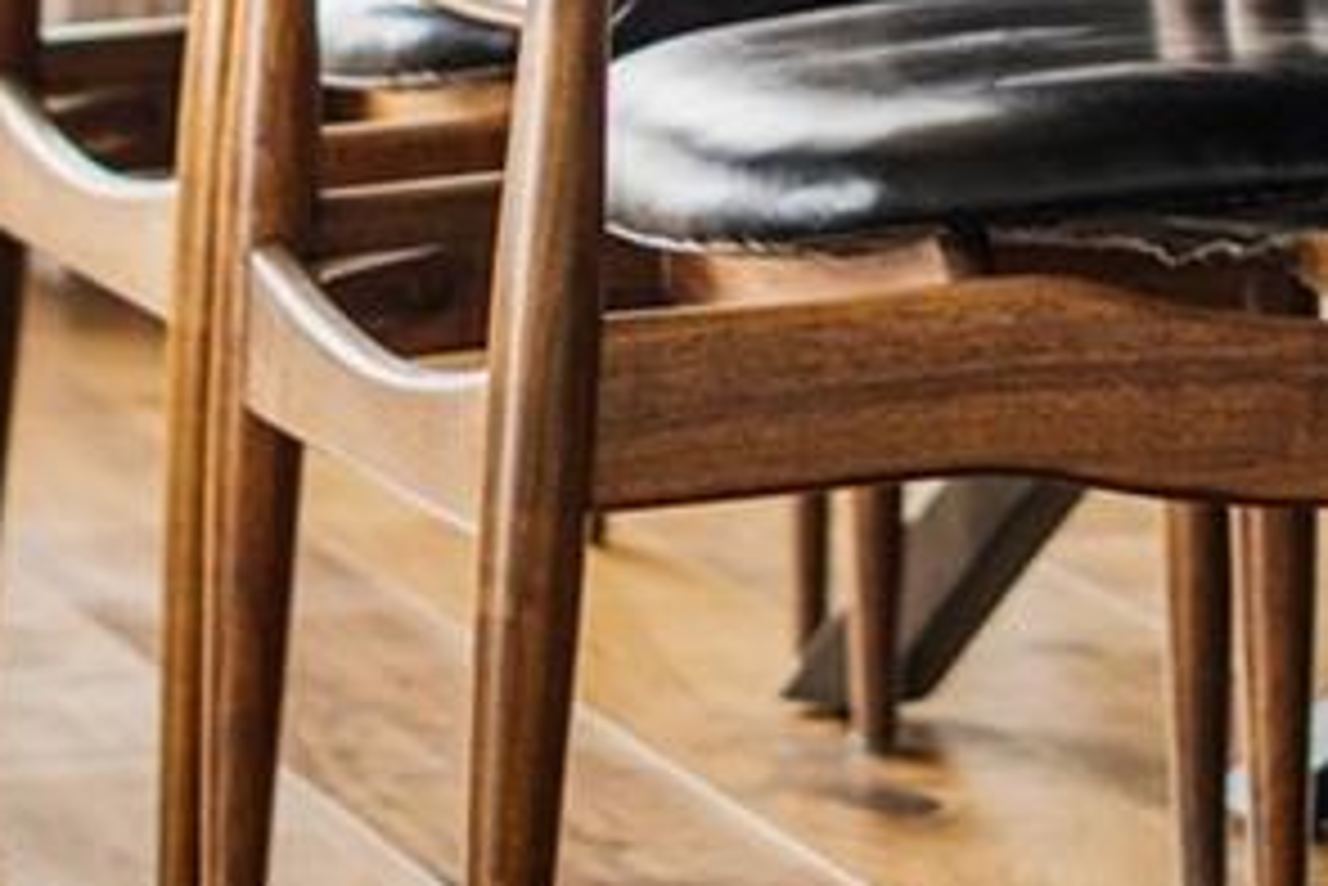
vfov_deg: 5.0
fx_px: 10001
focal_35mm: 271
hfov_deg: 7.6
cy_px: -787
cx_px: 1139
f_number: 1.8
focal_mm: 50
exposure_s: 1/250
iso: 320
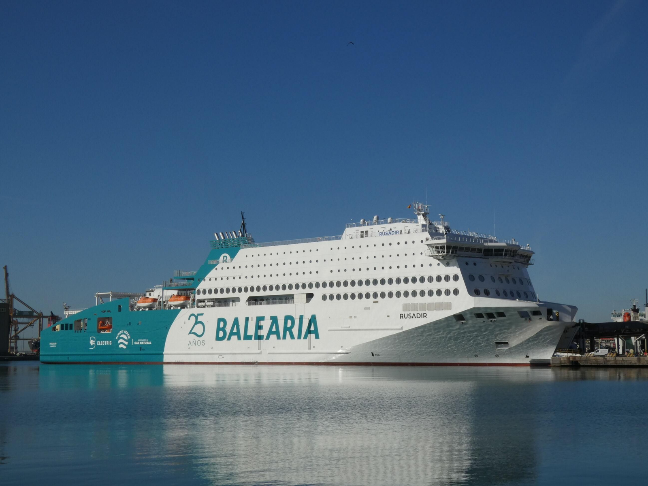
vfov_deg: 25.2
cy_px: 243
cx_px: 324
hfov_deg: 33.2
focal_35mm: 58
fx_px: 1086
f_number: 6.3
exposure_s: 1/1000
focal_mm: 10.4
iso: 80
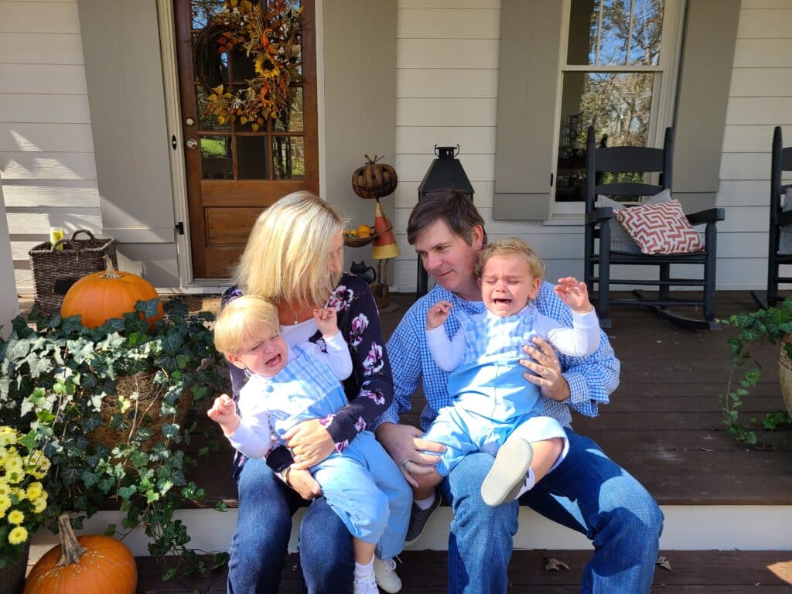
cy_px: 297
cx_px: 396
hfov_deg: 67.3
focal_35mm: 26
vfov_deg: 53.1
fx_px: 595
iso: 40
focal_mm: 5.4
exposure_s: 1/212
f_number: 1.8
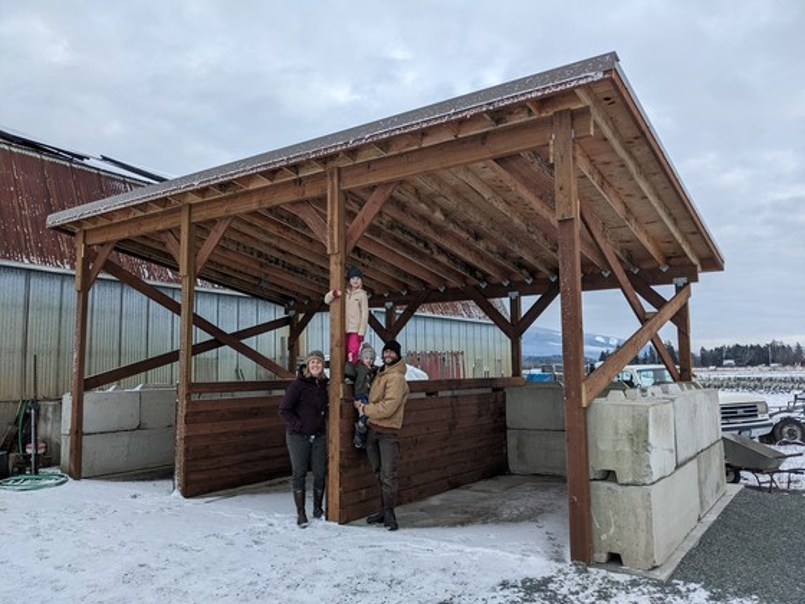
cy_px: 302
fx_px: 628
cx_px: 402
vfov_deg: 51.4
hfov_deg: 65.3
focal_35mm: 27
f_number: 1.73
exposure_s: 1/264
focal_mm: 4.38
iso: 65
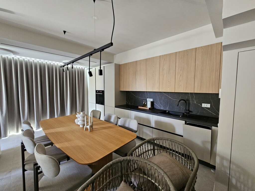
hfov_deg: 106.2
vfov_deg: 89.9
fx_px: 96
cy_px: 96
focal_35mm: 13
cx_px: 128
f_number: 2.2
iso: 400
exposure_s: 1/33
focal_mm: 2.2
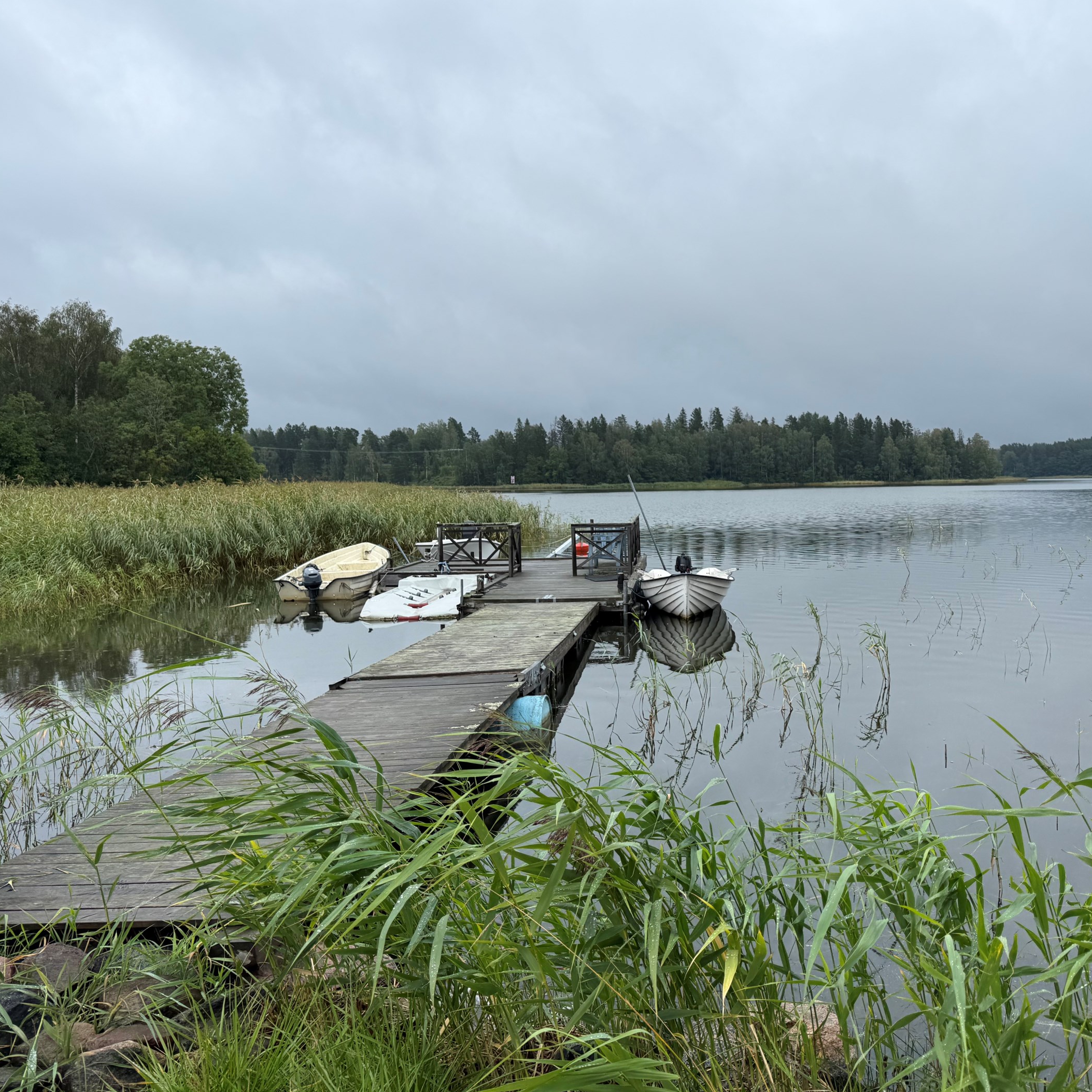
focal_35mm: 29
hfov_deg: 54.8
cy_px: 540
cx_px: 699
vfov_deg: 55.6
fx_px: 1035
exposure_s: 1/1395
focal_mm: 6.76
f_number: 1.78
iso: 80
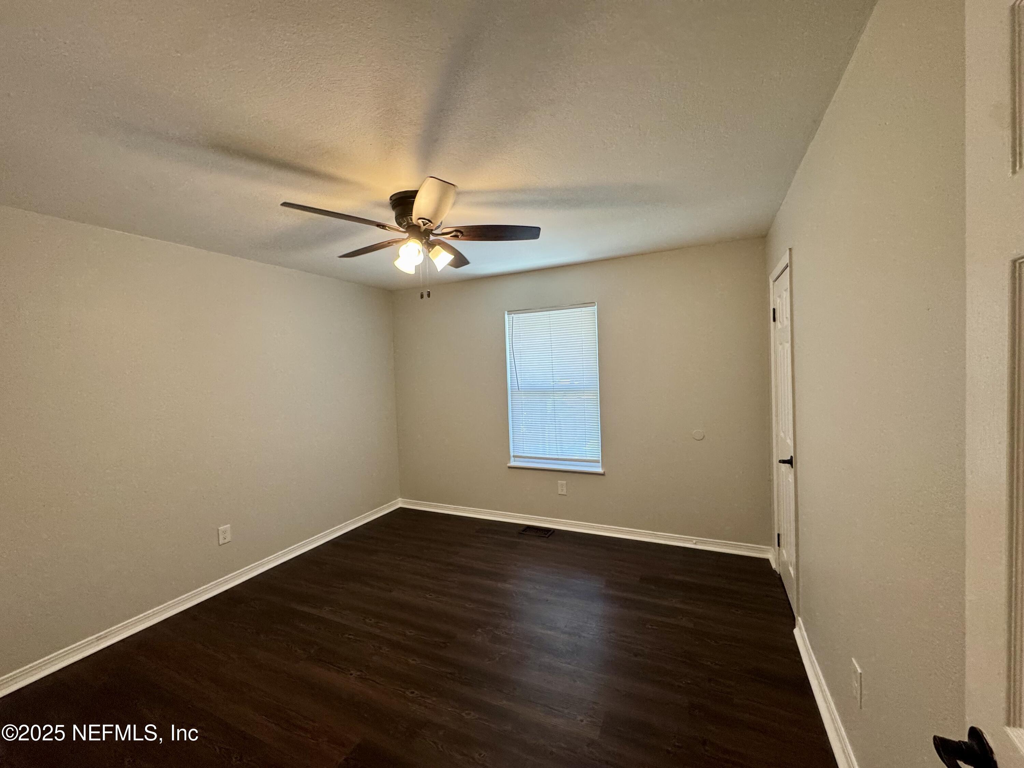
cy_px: 384
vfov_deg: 85.7
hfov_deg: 102.1
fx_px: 414
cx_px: 512
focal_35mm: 14
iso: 200
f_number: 2.2
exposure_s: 1/120
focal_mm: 2.22
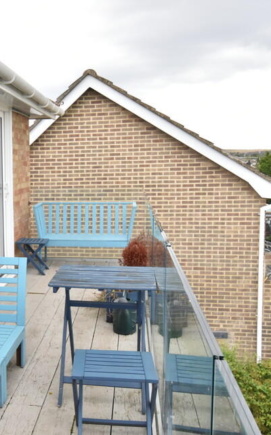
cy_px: 204
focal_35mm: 44
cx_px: 5
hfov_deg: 27.6
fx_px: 521
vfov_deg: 45.3
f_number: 7.1
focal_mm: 18
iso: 500
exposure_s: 1/200
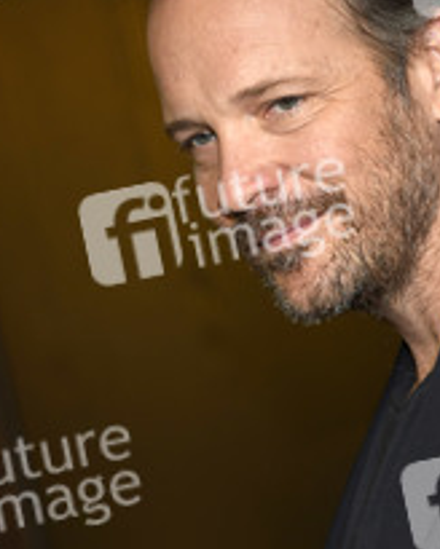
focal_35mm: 187
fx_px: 3044
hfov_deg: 8.3
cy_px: 356
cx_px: 295
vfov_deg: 10.3
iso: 800
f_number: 3.2
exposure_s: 1/320
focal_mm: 102
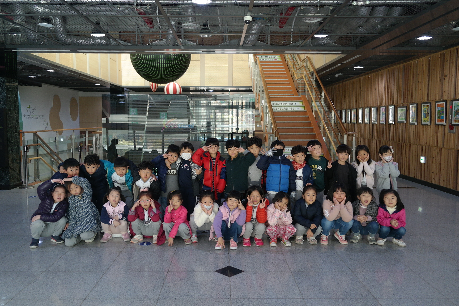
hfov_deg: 61.9
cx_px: 230
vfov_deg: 43.6
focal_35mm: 30
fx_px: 382
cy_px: 153
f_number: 3.5
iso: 400
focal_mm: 20
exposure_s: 1/40
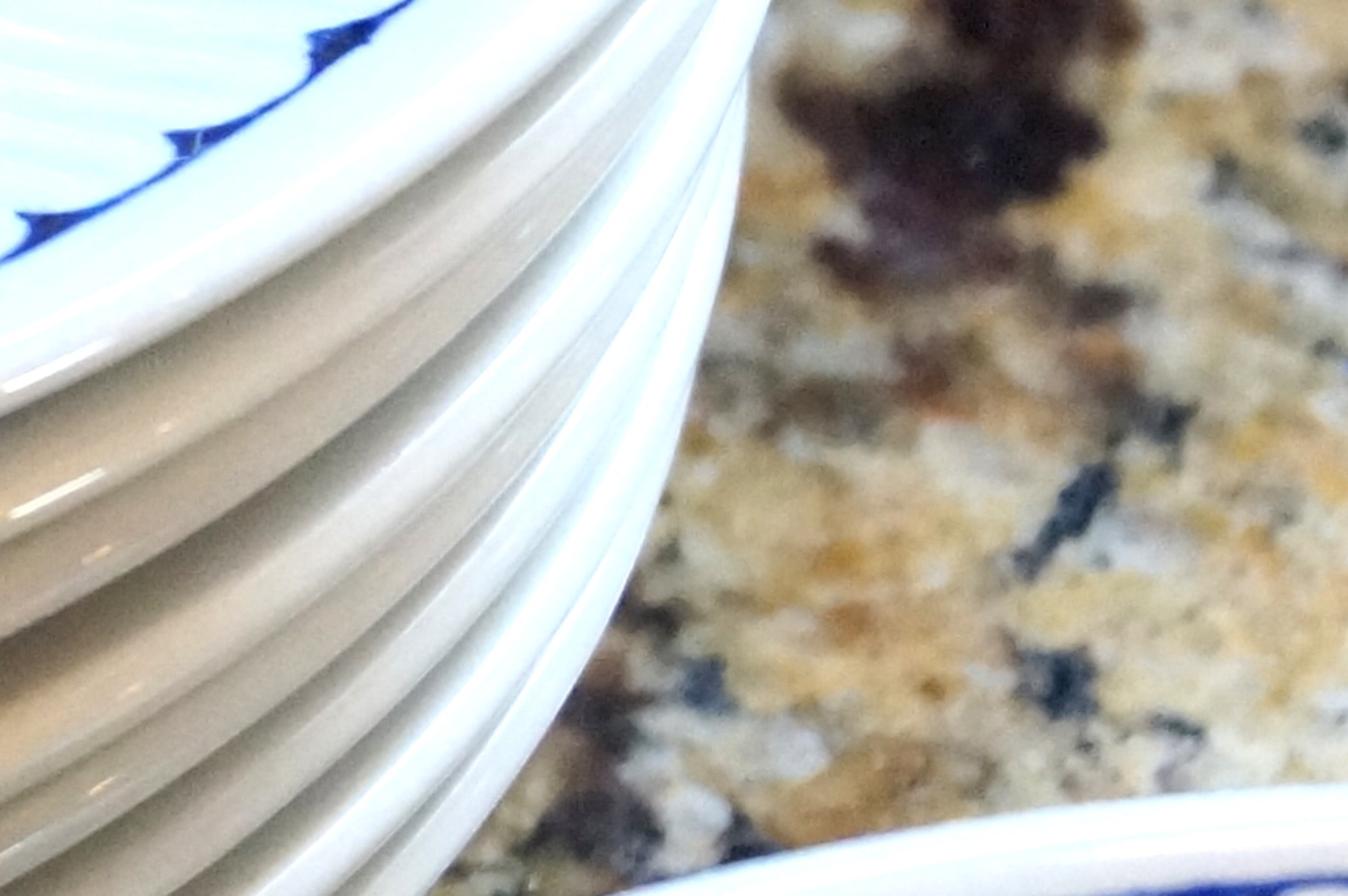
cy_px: -712
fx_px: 9018
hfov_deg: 8.0
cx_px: -1595
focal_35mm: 241
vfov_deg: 5.6
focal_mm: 30
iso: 2000
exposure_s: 1/160
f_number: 4.5
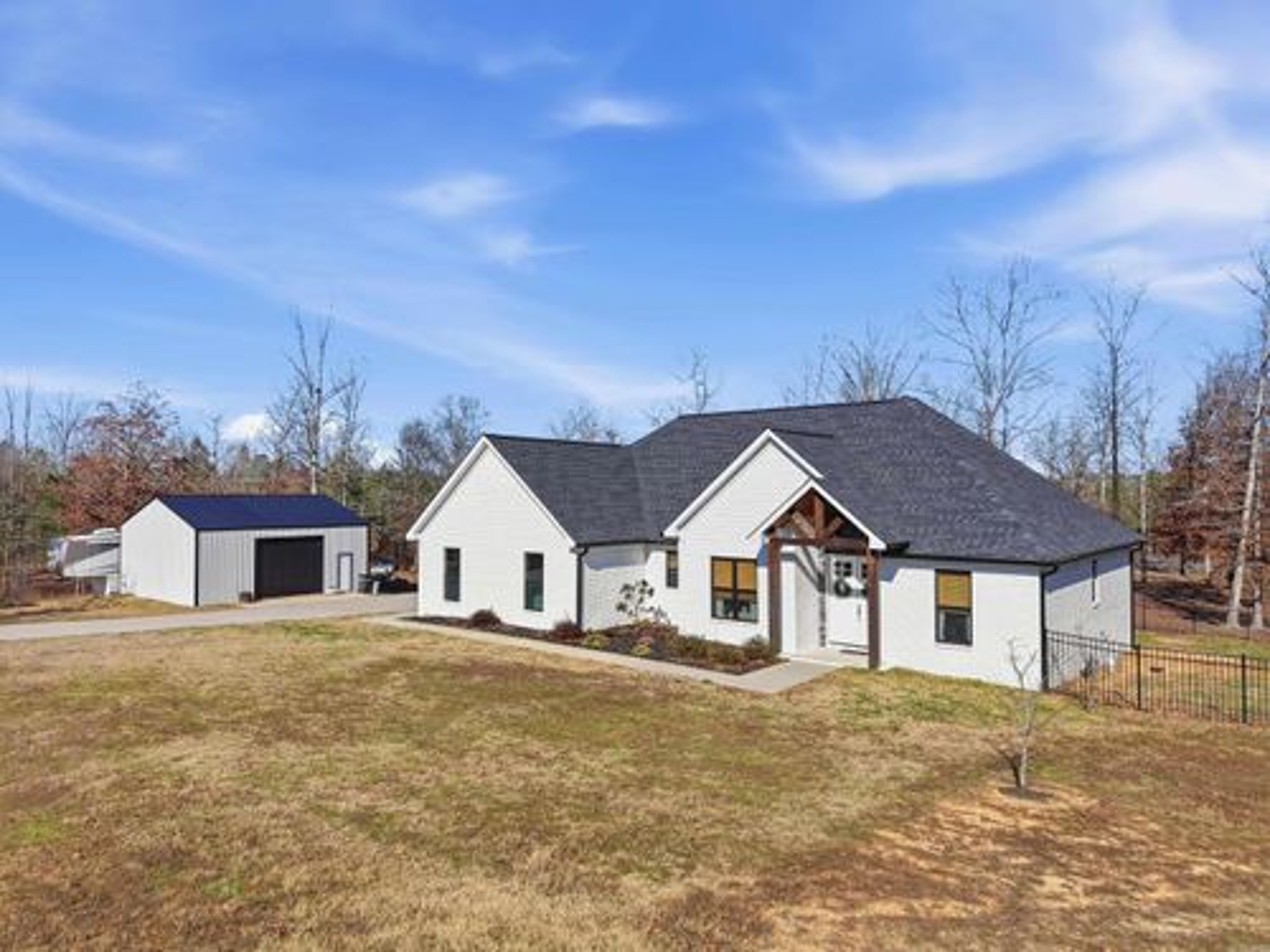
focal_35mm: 24
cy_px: 476
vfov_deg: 56.8
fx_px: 881
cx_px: 635
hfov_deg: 71.6
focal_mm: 8.7
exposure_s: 1/6400
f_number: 1.8
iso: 140
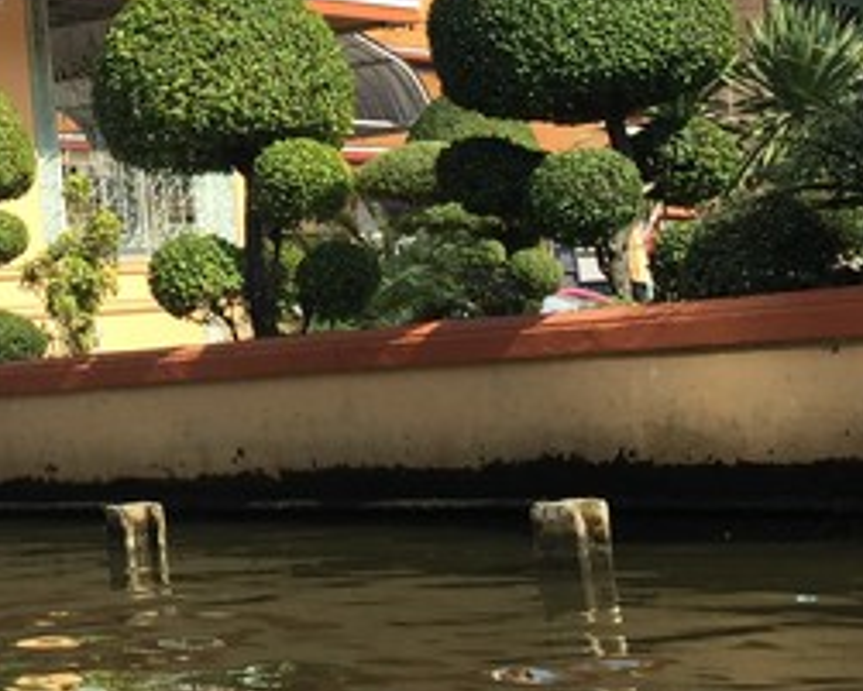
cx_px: -34
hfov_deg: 20.1
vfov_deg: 16.3
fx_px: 2351
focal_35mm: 92
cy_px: -48
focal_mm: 4.15
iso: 32
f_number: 2.2
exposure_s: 1/1647
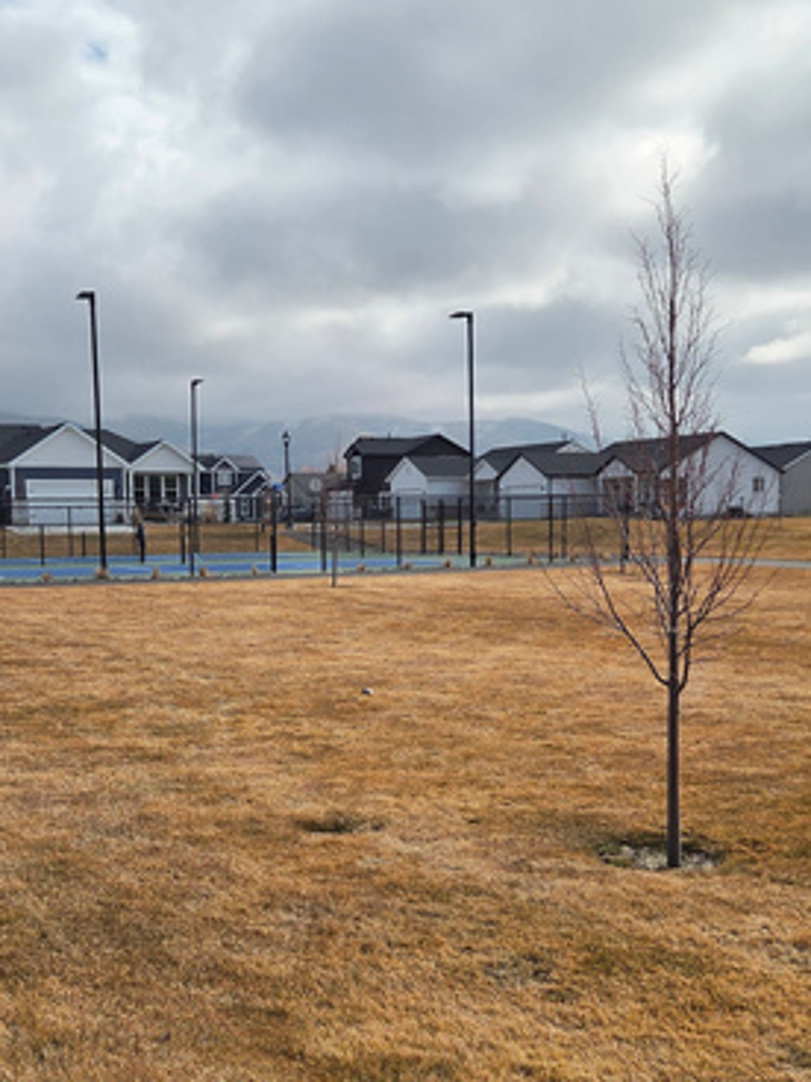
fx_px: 1499
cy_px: 679
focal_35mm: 48
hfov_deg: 30.2
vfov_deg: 39.4
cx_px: 350
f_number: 1.8
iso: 64
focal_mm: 5.4
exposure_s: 1/7891
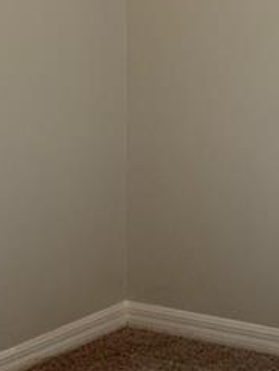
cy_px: 25
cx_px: 383
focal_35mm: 130
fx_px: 1397
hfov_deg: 11.1
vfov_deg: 15.0
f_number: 1.8
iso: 100
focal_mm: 4.25
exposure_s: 1/60
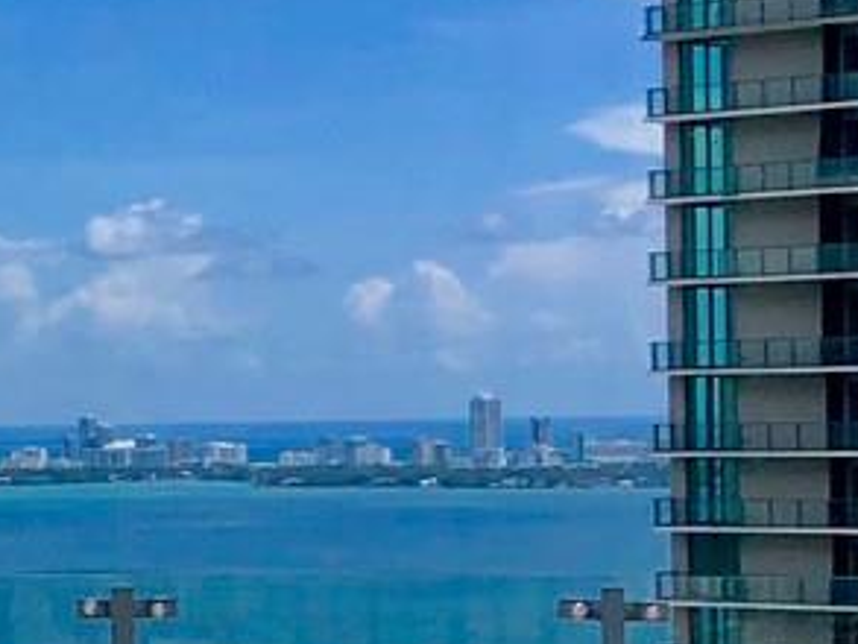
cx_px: -1204
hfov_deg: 10.9
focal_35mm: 153
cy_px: 424
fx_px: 3794
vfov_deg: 9.7
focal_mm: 4
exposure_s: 1/4000
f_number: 1.8
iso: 20
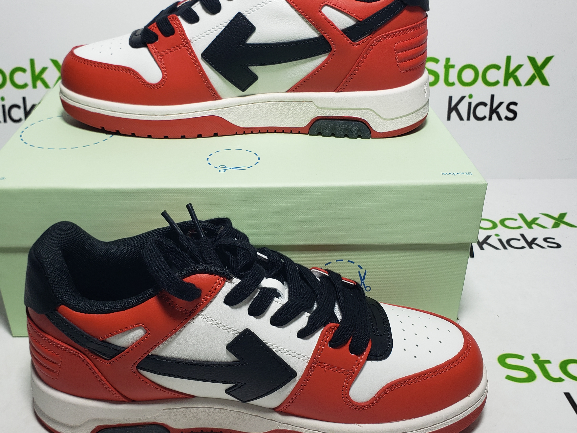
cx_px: 243
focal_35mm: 36
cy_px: 245
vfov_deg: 39.6
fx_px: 600
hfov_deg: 51.1
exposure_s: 1/200
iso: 50
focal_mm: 4.3
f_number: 2.4
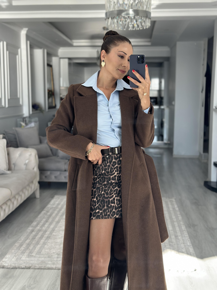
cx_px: 108
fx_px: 401
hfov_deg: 30.3
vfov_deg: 39.7
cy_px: 145
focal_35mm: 48
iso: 80
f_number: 1.78
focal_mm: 6.86
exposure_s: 1/214
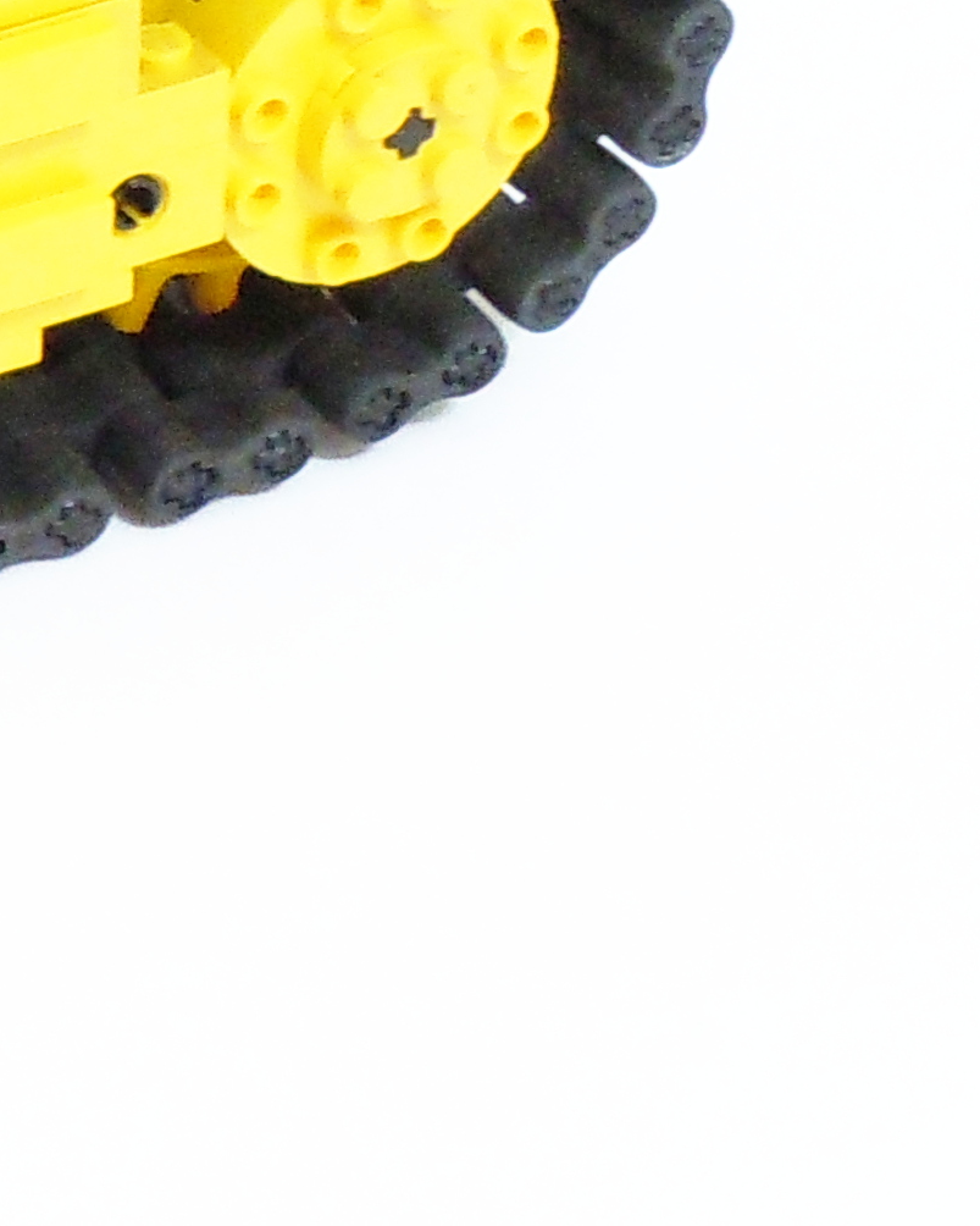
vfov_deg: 14.6
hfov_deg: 10.5
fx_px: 4569
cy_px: -410
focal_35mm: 126
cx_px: -1418
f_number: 3.5
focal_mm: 5.4
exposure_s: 1/5
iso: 400
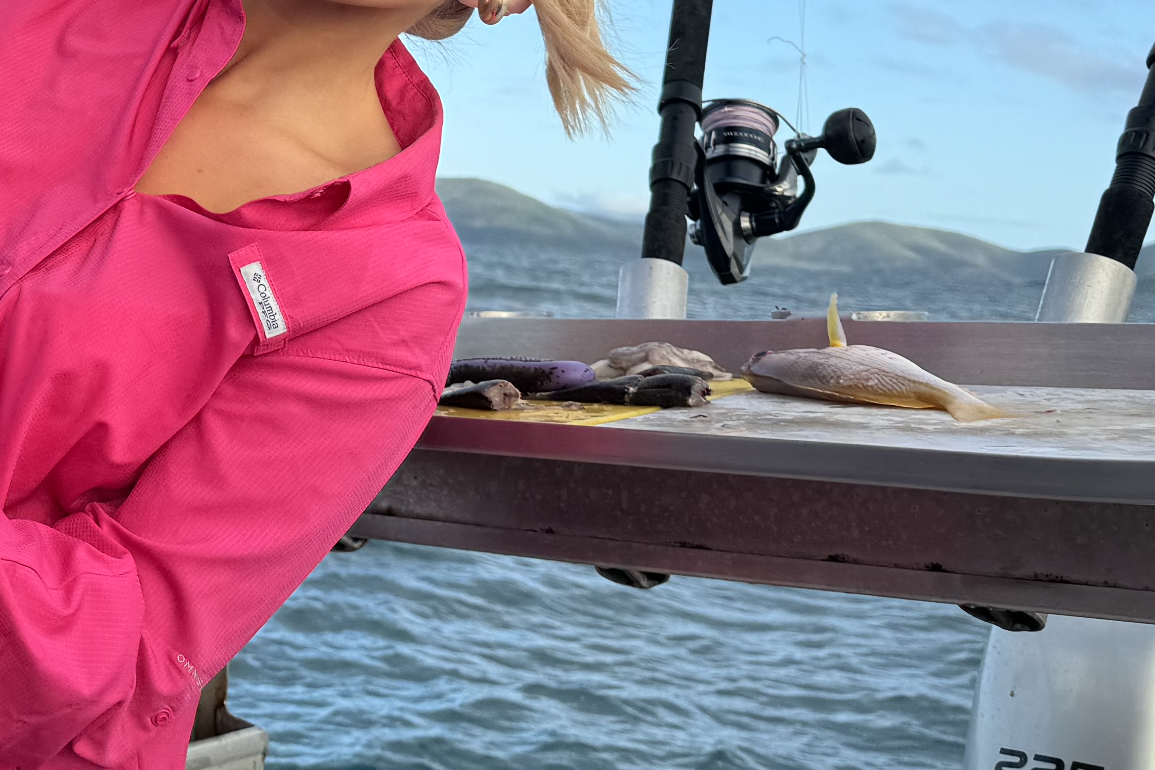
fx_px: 1957
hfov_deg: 30.2
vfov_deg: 21.7
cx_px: -42
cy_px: 60
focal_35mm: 61
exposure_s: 1/2710
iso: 80
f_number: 1.78
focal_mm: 6.76
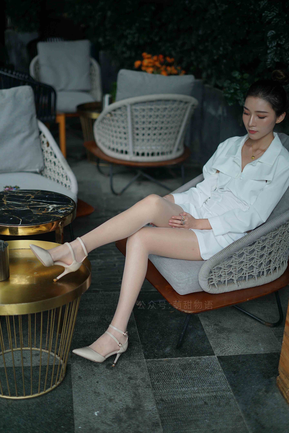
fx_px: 601
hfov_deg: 27.0
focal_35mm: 50
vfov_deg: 39.6
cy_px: 216
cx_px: 144
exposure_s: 1/1000
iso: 320
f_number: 1.8
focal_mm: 50
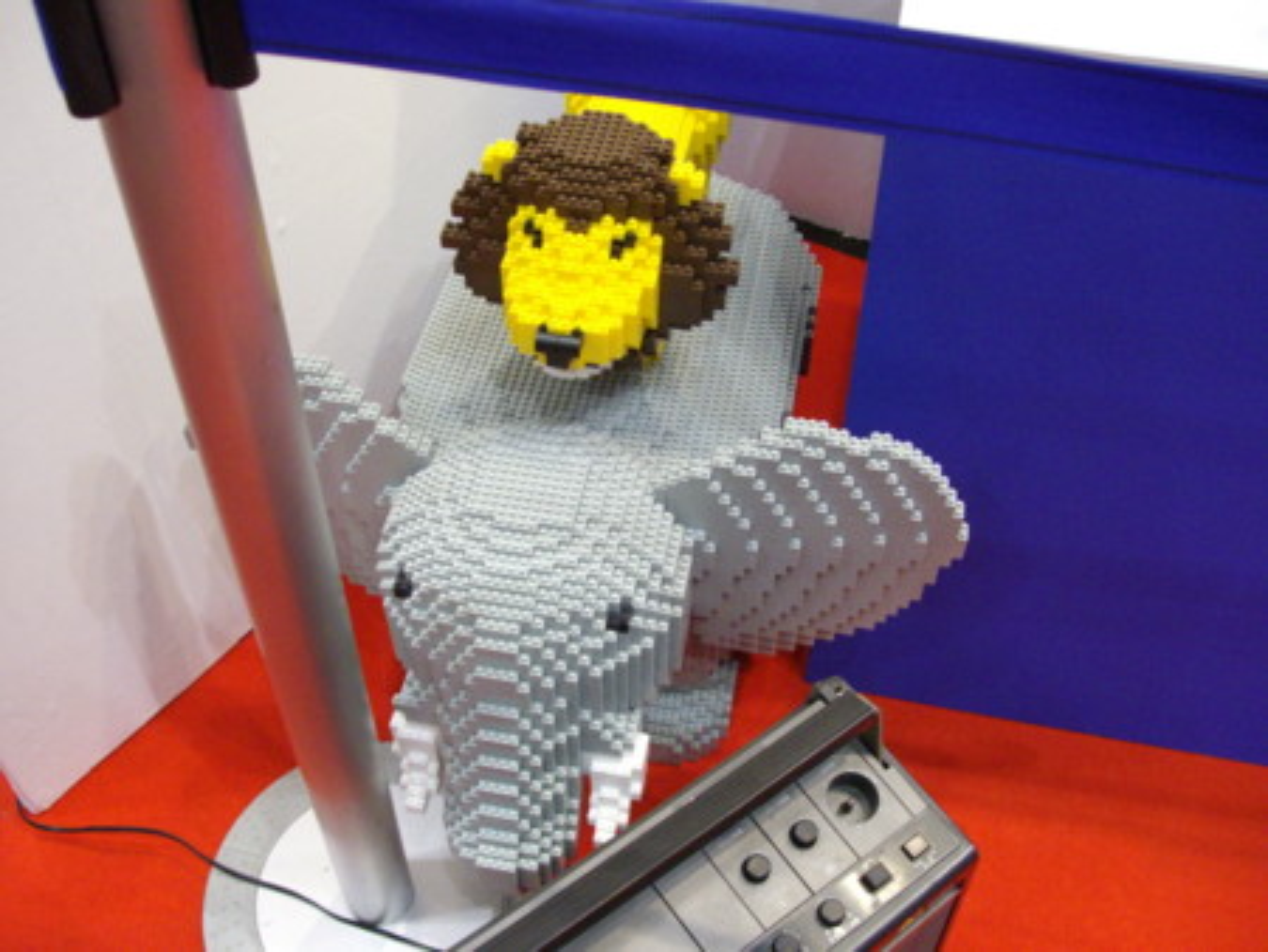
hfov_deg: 51.3
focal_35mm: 36
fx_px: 1319
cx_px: 634
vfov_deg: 39.7
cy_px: 476
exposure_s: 1/50
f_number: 2.7
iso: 320
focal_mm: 6
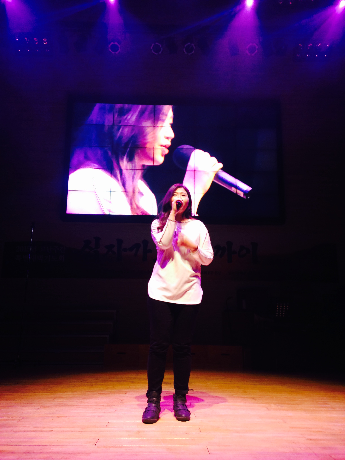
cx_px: 172
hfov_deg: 42.9
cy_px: 230
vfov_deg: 55.4
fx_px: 439
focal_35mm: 33
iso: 80
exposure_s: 1/20
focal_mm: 4.12
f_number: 2.4
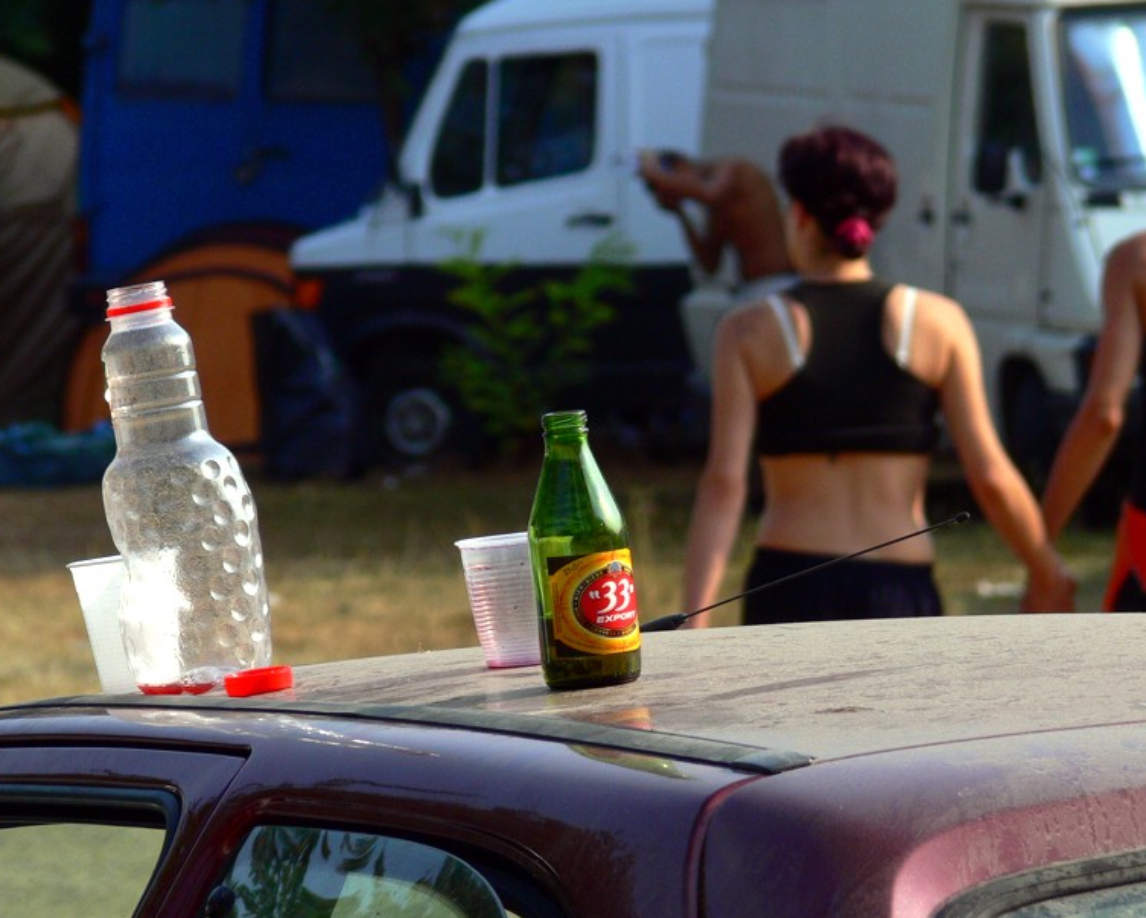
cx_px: 612
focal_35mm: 390
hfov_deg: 5.0
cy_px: 478
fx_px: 13233
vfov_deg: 4.0
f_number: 5.6
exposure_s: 1/500
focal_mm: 62.2
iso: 100
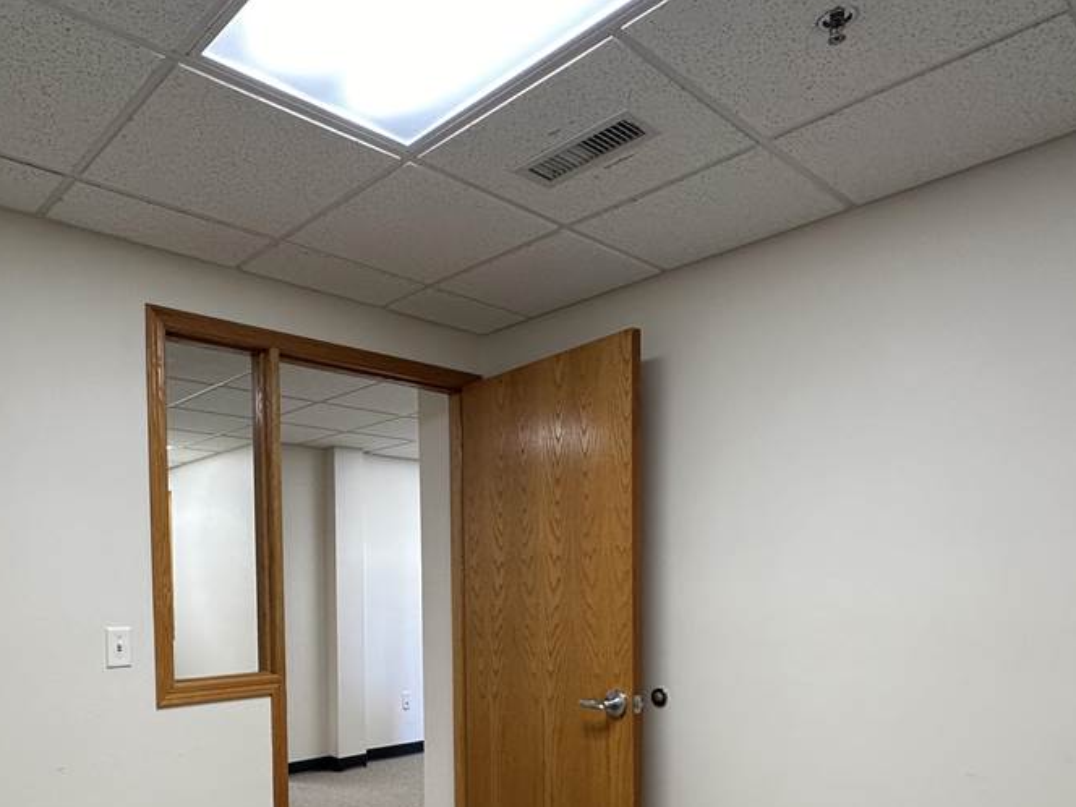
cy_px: 621
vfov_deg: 49.0
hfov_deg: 64.7
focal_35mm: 27
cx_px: 425
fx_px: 839
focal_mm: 2.22
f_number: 2.2
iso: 200
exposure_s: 1/100
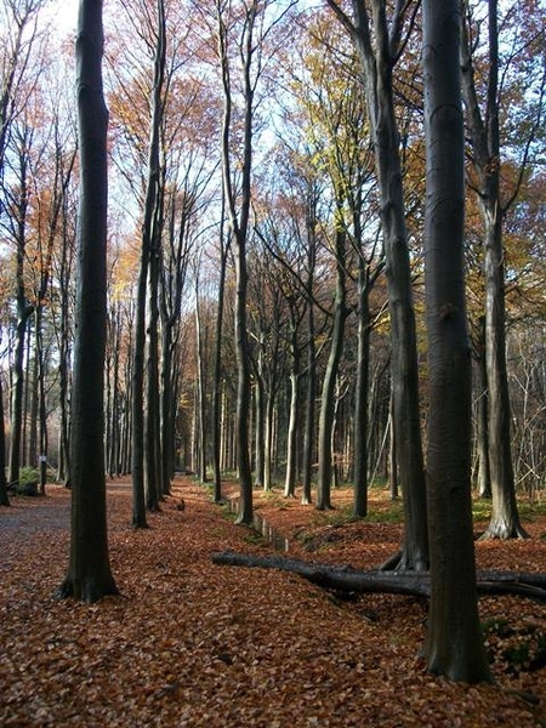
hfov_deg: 44.2
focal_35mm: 32
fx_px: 673
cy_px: 364
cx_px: 273
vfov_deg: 56.8
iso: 101
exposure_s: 1/125
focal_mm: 5.7
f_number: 2.9
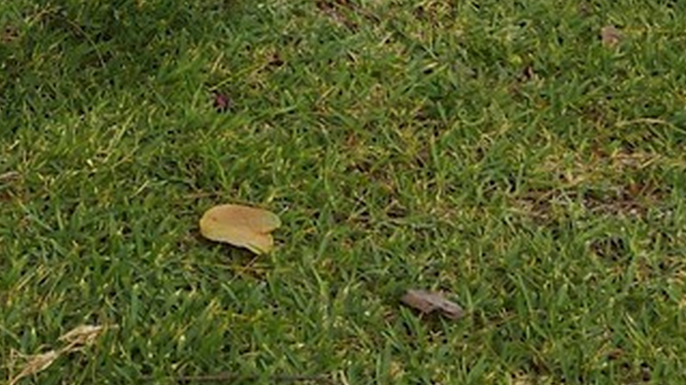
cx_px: -265
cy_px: -723
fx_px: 2291
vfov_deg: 8.3
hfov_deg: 15.9
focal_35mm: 126
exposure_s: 1/250
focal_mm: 24
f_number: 9
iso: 200
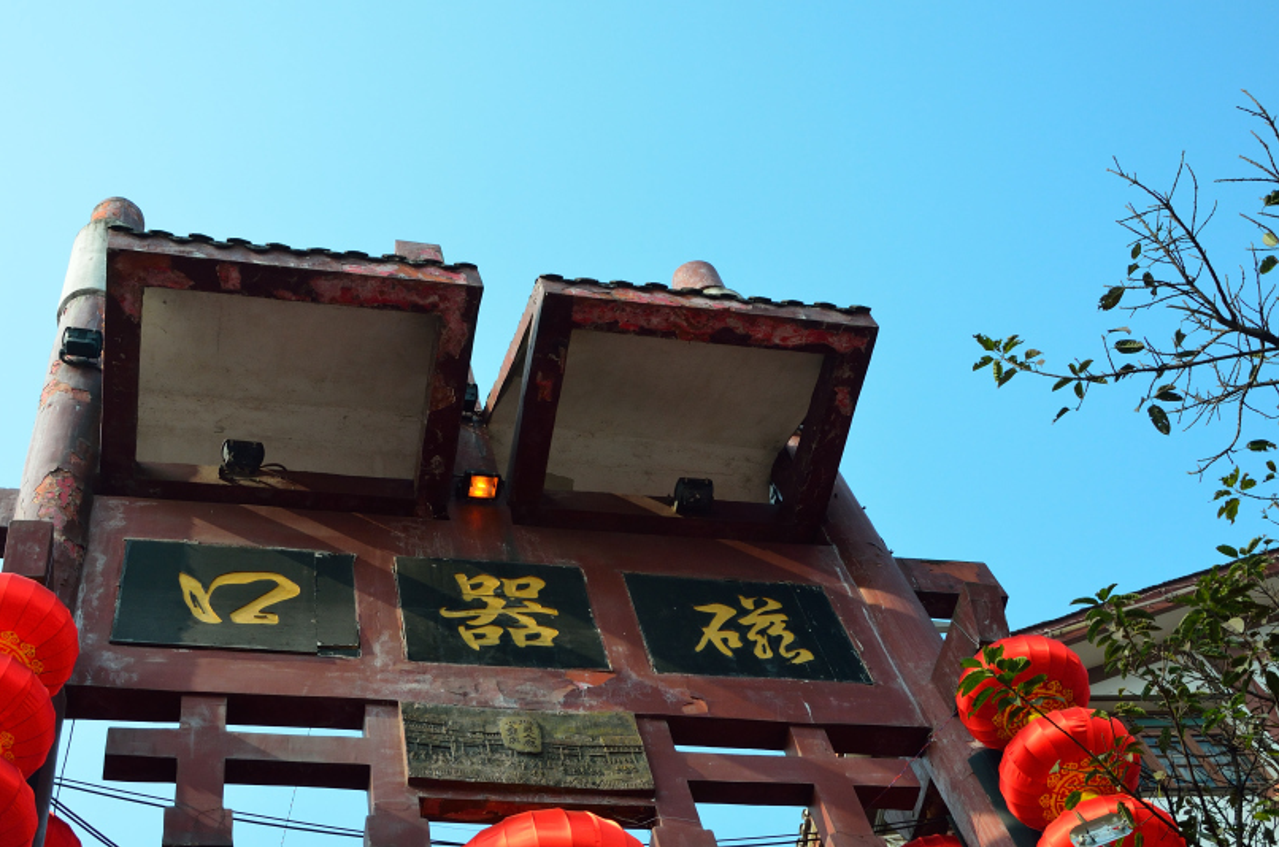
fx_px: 1689
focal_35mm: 48
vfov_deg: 28.1
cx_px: 554
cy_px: 536
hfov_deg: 41.4
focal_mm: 25
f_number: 5.6
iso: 400
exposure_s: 1/1250
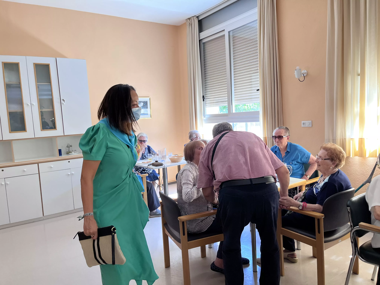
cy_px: 142
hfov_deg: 67.3
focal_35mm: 26
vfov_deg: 53.1
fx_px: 285
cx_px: 190
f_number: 1.6
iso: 100
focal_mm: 5.1
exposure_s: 1/121
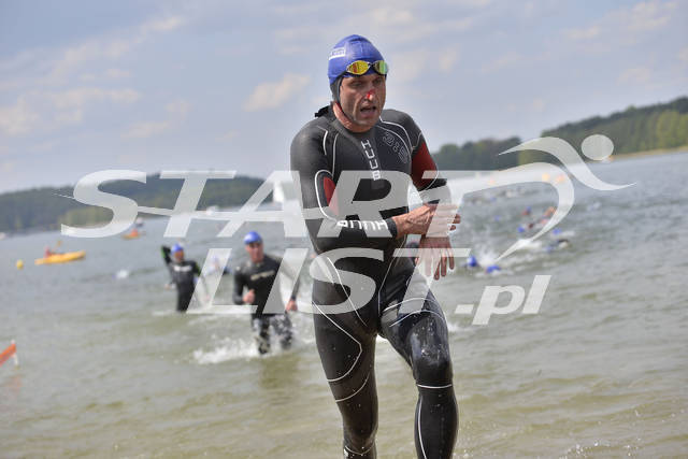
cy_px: 230
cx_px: 344
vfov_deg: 17.1
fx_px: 1529
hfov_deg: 25.4
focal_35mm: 80
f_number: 4
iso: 200
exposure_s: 1/3200
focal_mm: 80
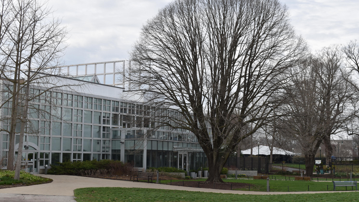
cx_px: 181
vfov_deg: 21.1
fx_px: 543
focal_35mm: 57
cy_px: 115
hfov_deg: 36.6
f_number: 7.1
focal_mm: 36
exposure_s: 1/200
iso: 100
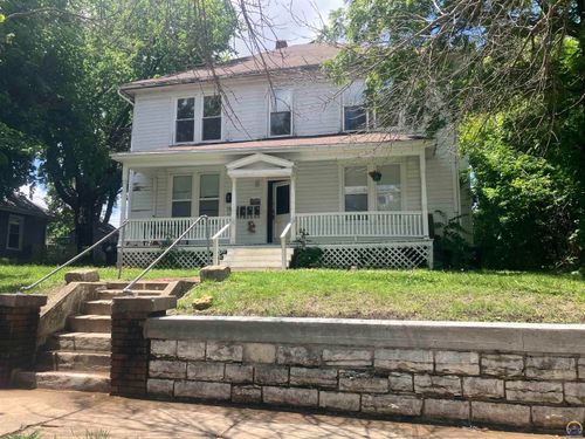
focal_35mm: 28
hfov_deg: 63.4
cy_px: 220
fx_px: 473
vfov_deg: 49.7
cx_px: 292
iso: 32
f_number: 1.8
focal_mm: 3.99
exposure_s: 1/934
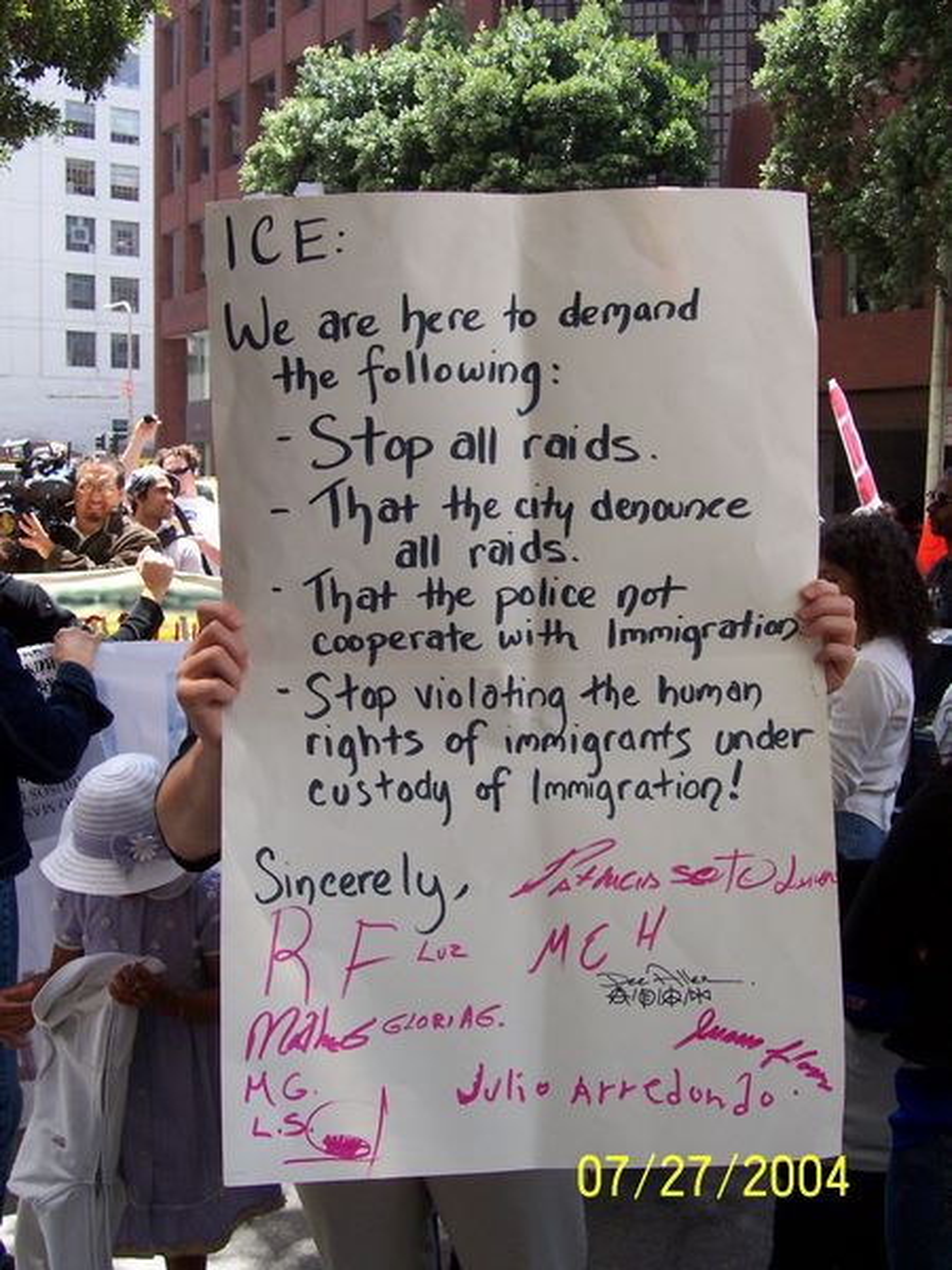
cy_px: 635
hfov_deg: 38.7
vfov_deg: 50.1
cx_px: 476
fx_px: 1357
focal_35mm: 37
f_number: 2.8
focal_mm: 5.6
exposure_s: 1/350
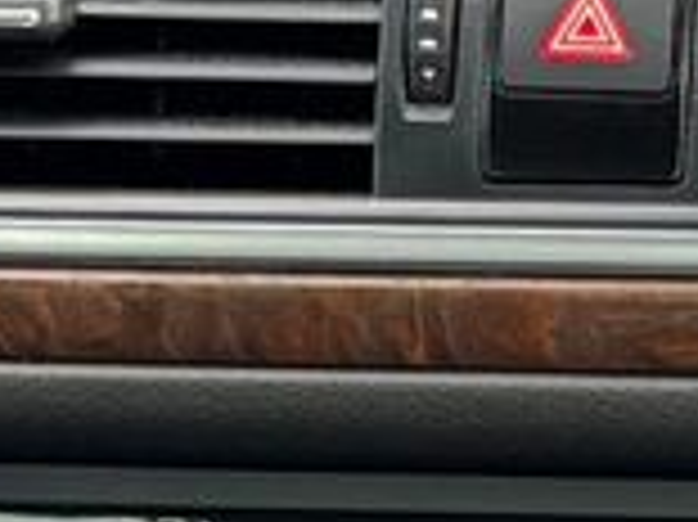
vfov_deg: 4.6
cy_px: 963
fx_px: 6407
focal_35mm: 318
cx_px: 914
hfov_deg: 6.2
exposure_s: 1/72
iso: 100
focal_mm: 6.76
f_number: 1.78
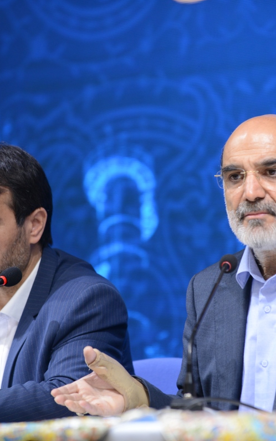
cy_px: 220
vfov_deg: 6.8
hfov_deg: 4.3
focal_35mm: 307
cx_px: 169
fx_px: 3692
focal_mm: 200
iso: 640
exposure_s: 1/100
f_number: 3.5
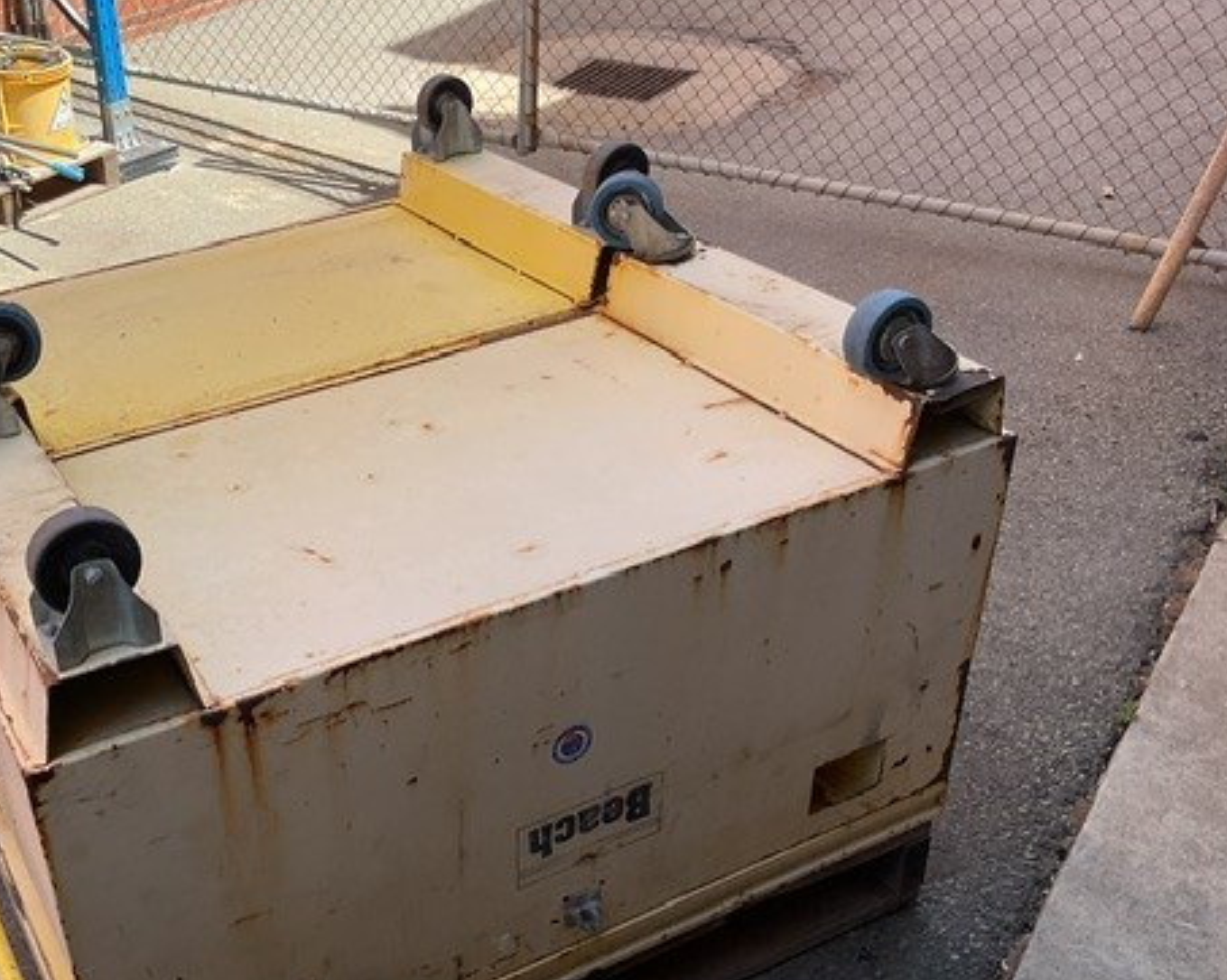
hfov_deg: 44.9
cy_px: 574
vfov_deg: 37.2
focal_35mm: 40
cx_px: 376
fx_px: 1452
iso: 16
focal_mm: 3
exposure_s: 1/568
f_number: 1.8
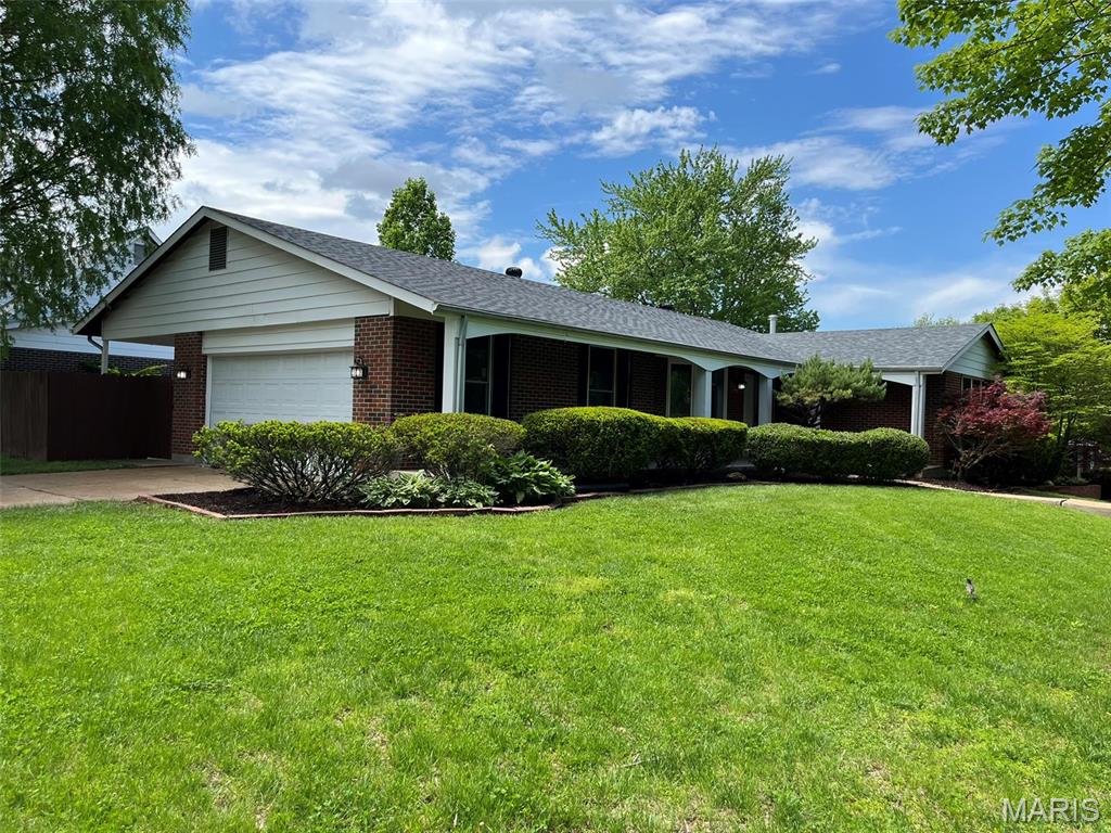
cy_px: 416
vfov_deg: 53.1
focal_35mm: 26
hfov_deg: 67.3
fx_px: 834
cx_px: 556
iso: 50
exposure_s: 1/1957
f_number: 1.6
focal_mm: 5.1
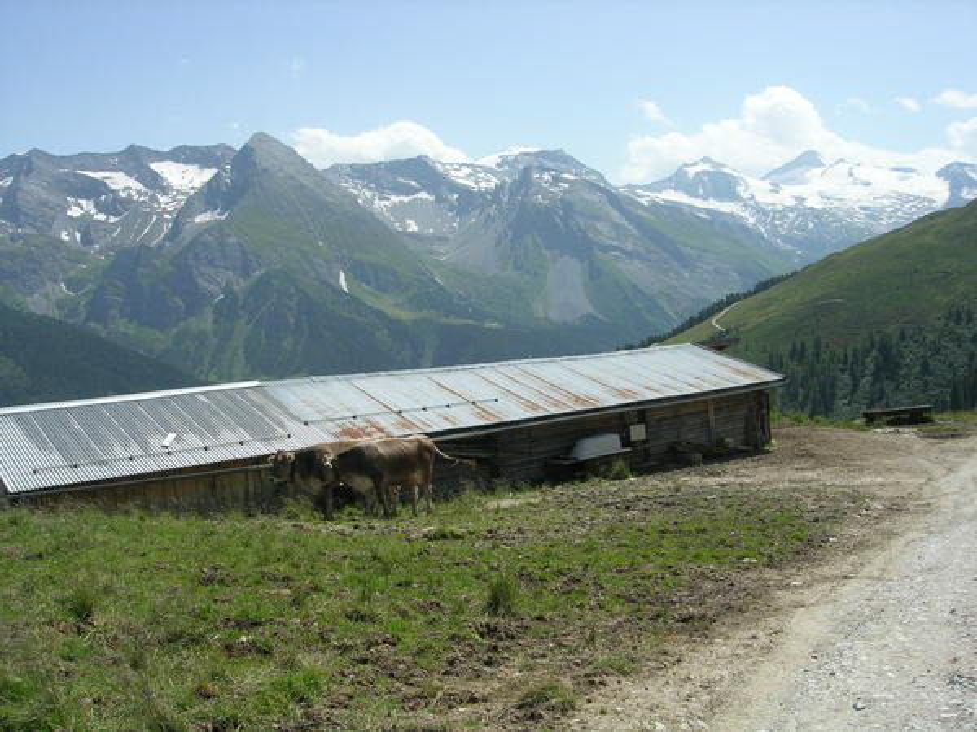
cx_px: 488
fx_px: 1073
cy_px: 366
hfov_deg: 49.0
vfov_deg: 37.7
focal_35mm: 38
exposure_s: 1/656
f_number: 4.8
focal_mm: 7.8
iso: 64
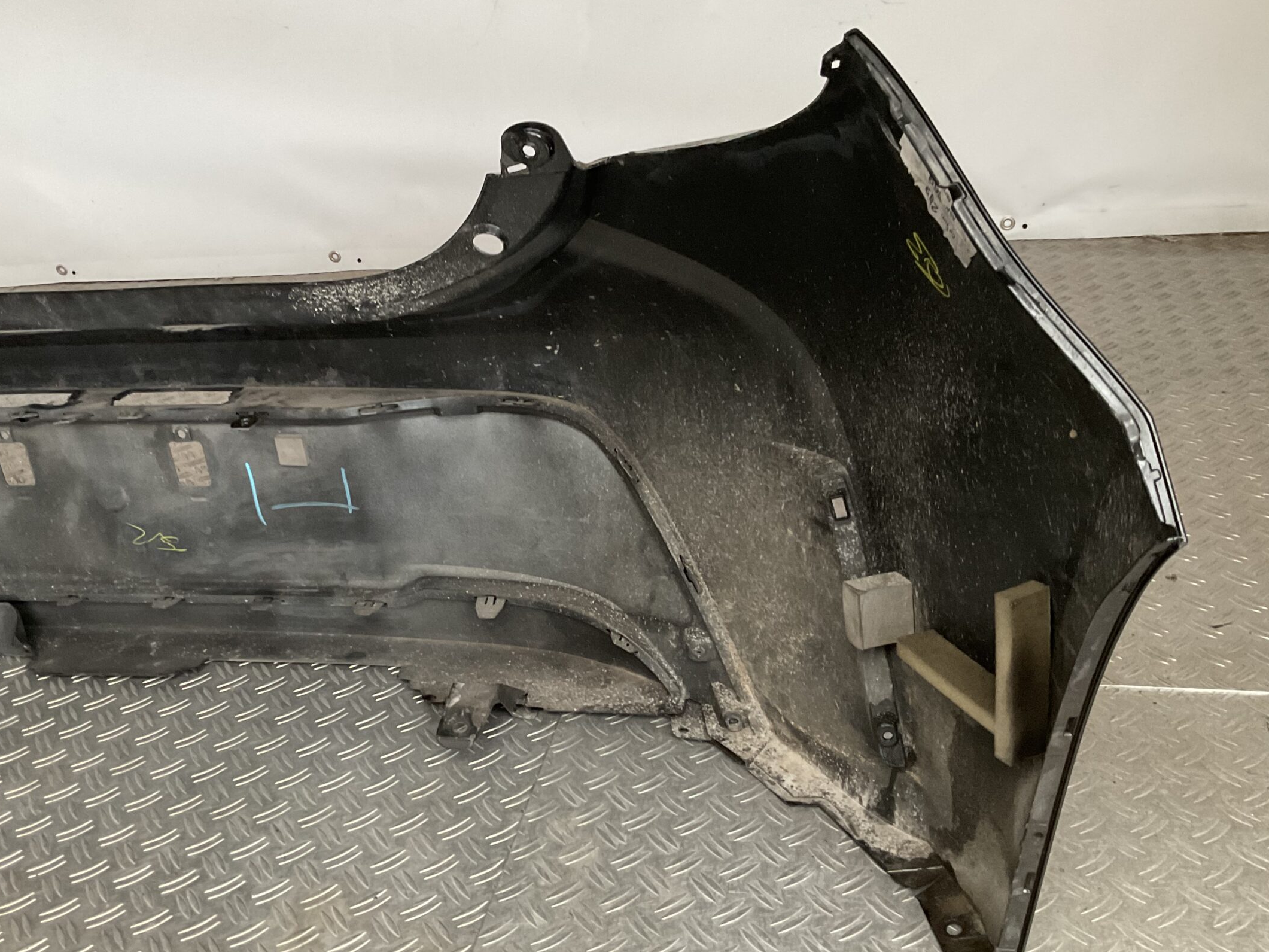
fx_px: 1283
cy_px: 532
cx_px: 528
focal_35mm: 35
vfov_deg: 40.6
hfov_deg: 52.4
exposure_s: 1/50
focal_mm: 3
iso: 250
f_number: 1.8
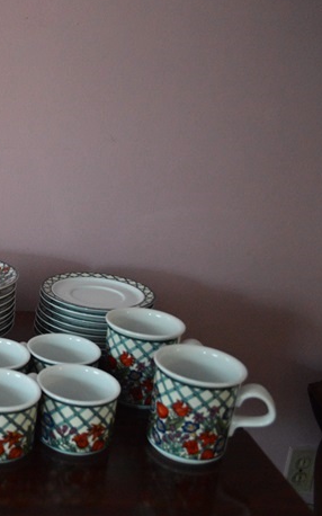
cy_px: 256
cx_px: -64
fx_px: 590
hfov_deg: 27.0
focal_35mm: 42
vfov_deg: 47.2
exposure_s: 1/30
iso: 3200
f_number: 3.5
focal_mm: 18
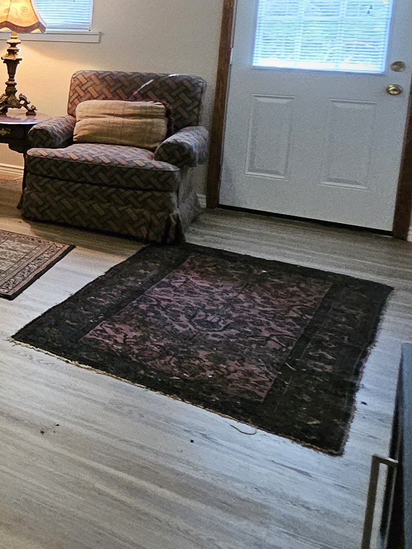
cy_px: 95
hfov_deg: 21.1
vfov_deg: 42.4
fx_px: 666
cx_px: -352
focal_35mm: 42
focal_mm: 1.74
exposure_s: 1/30
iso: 320
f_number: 2.2
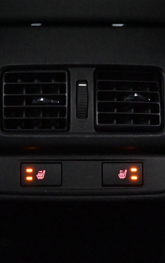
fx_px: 485
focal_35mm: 67
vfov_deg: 30.5
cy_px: 139
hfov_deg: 19.3
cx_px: 85
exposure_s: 1/40
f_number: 4.2
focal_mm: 24.5
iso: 20000
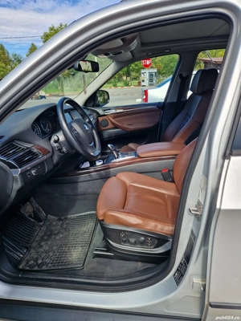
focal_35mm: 23
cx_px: 120
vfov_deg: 73.9
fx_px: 214
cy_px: 160
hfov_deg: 58.9
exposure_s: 1/640
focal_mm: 5.4
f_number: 1.8
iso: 50
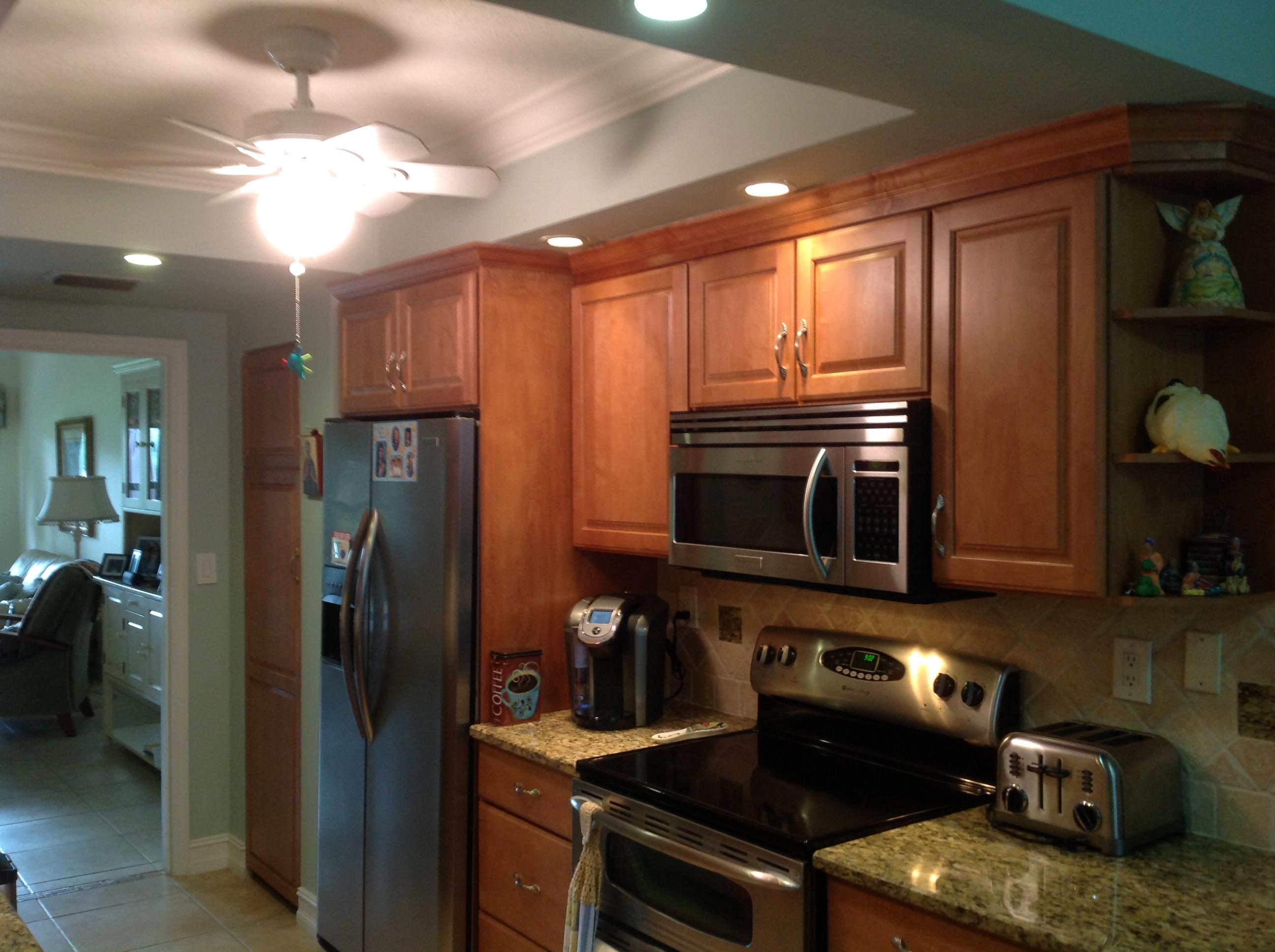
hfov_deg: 52.7
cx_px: 638
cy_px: 476
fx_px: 1287
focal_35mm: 35
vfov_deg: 40.6
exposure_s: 1/15
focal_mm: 4.28
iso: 100
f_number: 2.4
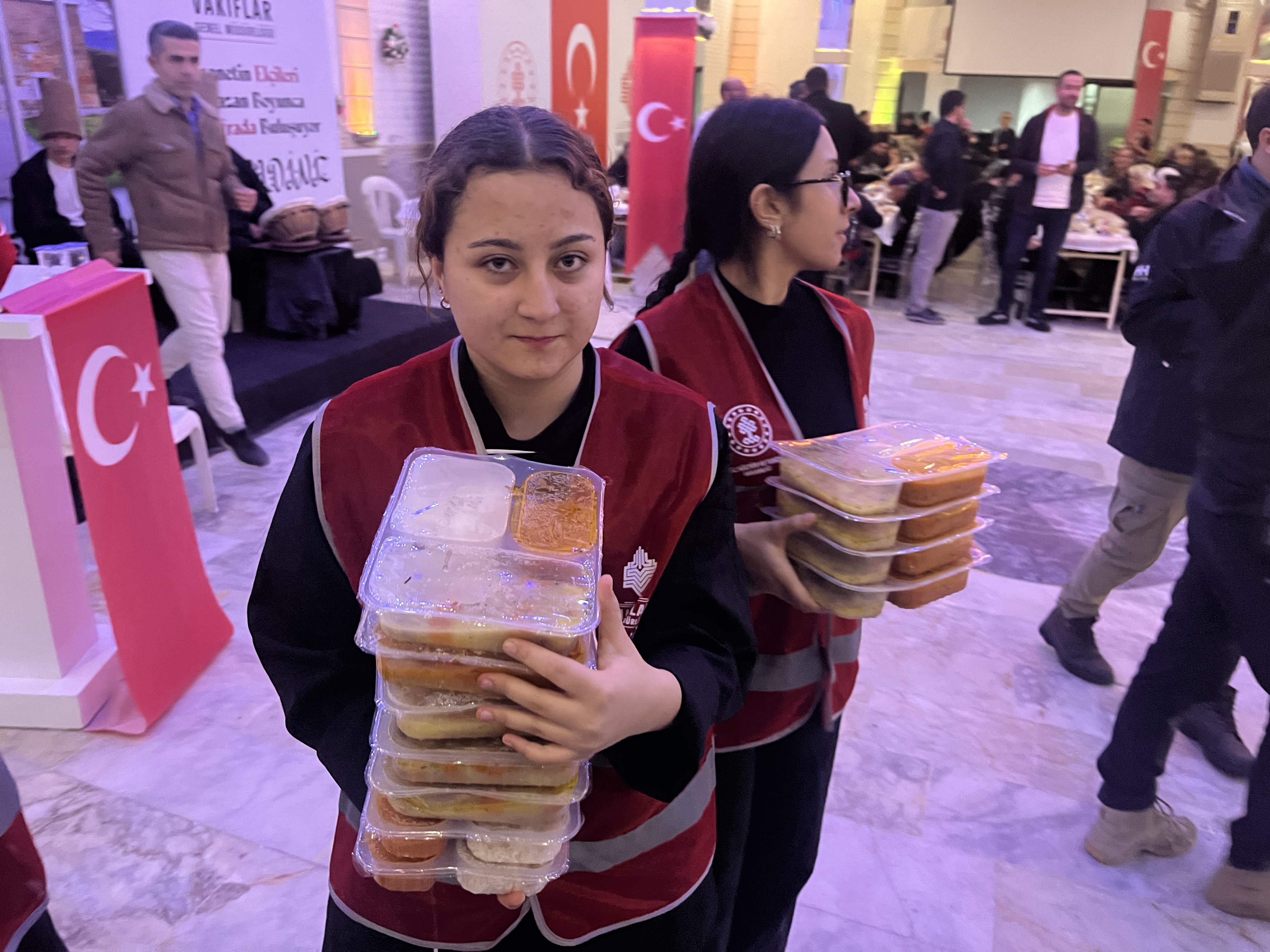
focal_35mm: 26
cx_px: 635
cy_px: 476
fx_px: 954
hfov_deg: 67.3
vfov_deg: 53.1
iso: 500
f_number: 1.6
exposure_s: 1/50
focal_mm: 5.1
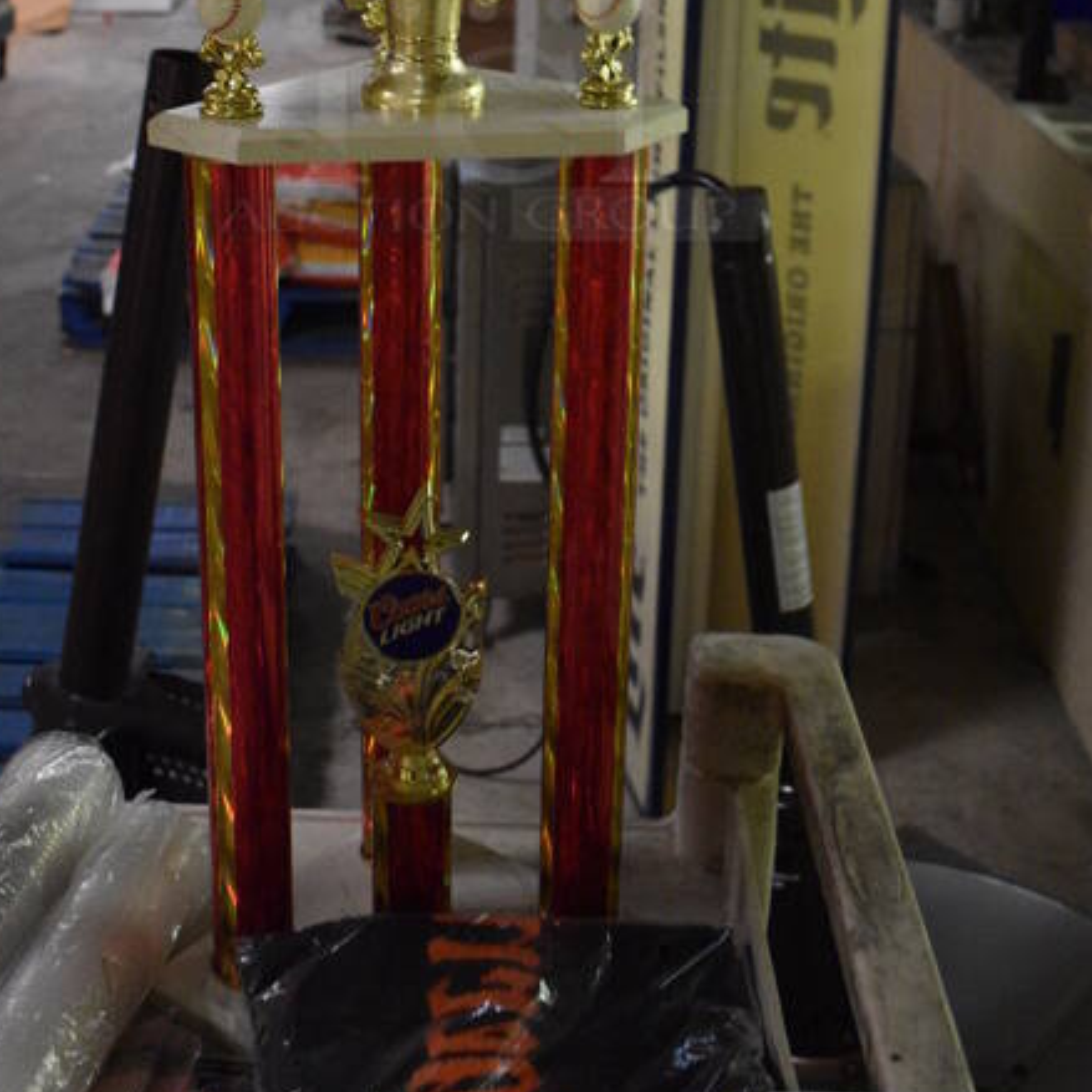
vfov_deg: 30.8
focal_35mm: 53
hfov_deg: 32.2
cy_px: 111
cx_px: 483
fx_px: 1892
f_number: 3.8
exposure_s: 1/30
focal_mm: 20
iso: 3200
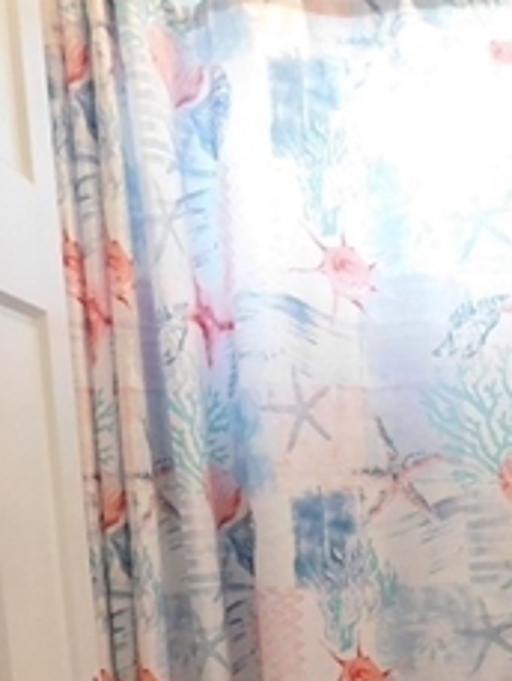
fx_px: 1517
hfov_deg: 18.7
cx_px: 488
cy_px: 886
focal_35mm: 77
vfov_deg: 22.6
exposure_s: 1/30
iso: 360
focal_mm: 4
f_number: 3
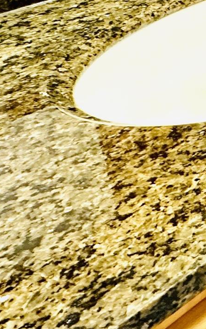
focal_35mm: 64
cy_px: -119
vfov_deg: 26.3
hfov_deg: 11.3
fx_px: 575
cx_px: 624
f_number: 2.2
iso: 500
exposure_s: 1/60
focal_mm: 2.22
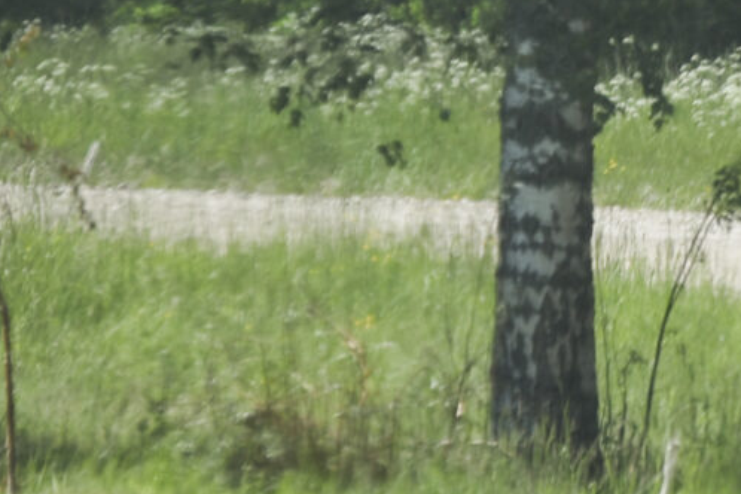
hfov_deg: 1.8
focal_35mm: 1119
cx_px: 1177
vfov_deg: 1.2
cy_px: 123
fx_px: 23022
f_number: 5
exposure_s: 1/1000
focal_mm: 145
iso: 100
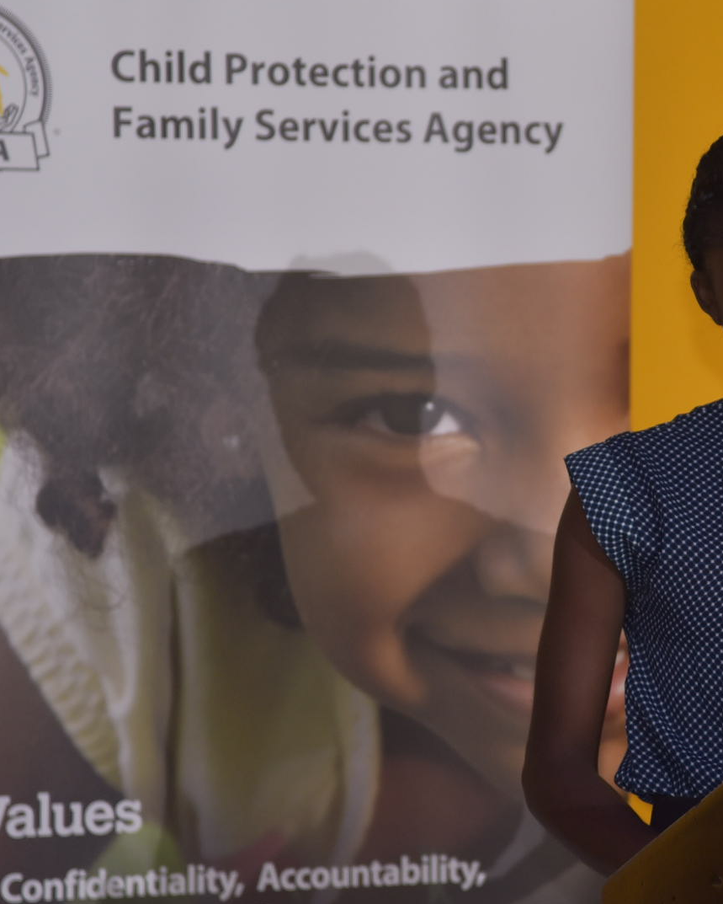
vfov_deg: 11.3
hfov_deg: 9.1
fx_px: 4545
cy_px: 451
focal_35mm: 170
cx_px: 599
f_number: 4
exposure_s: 1/200
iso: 800
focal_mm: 120
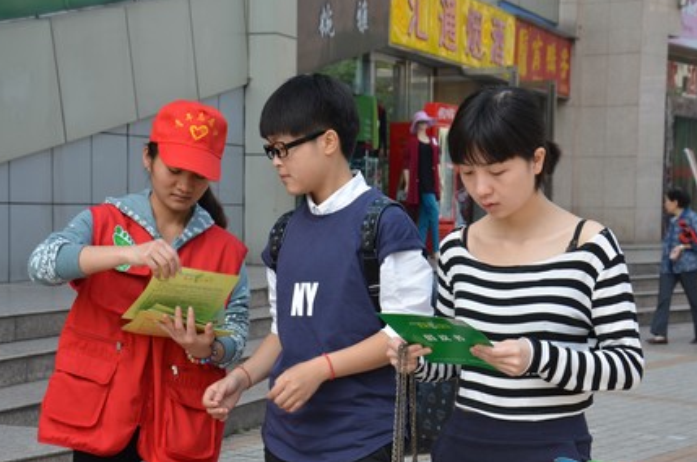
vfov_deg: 16.2
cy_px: 261
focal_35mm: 84
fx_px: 1623
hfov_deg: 24.2
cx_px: 354
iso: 200
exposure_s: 1/200
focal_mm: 48
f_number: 7.1
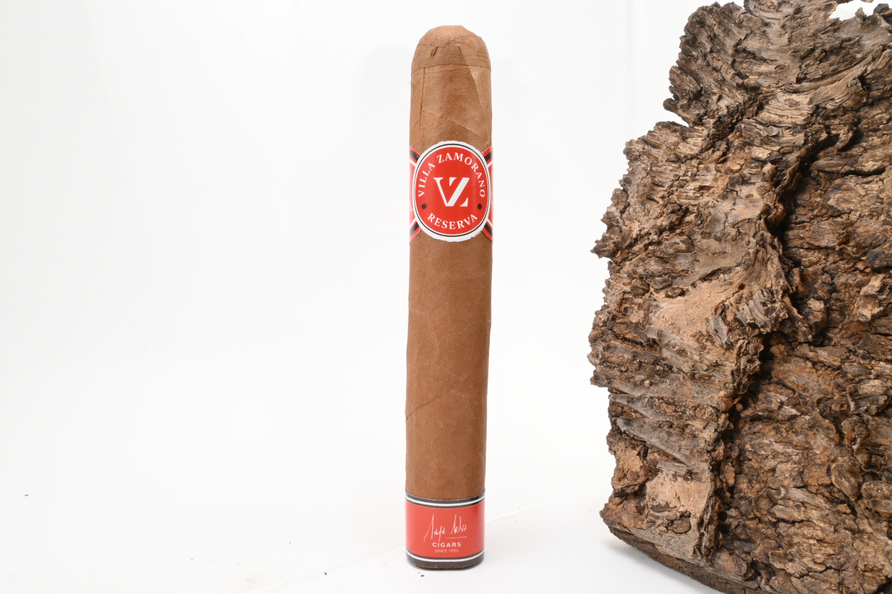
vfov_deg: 41.7
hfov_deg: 59.5
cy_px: 297
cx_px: 446
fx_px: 780
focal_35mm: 32
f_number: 22
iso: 640
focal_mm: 21
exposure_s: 1/15
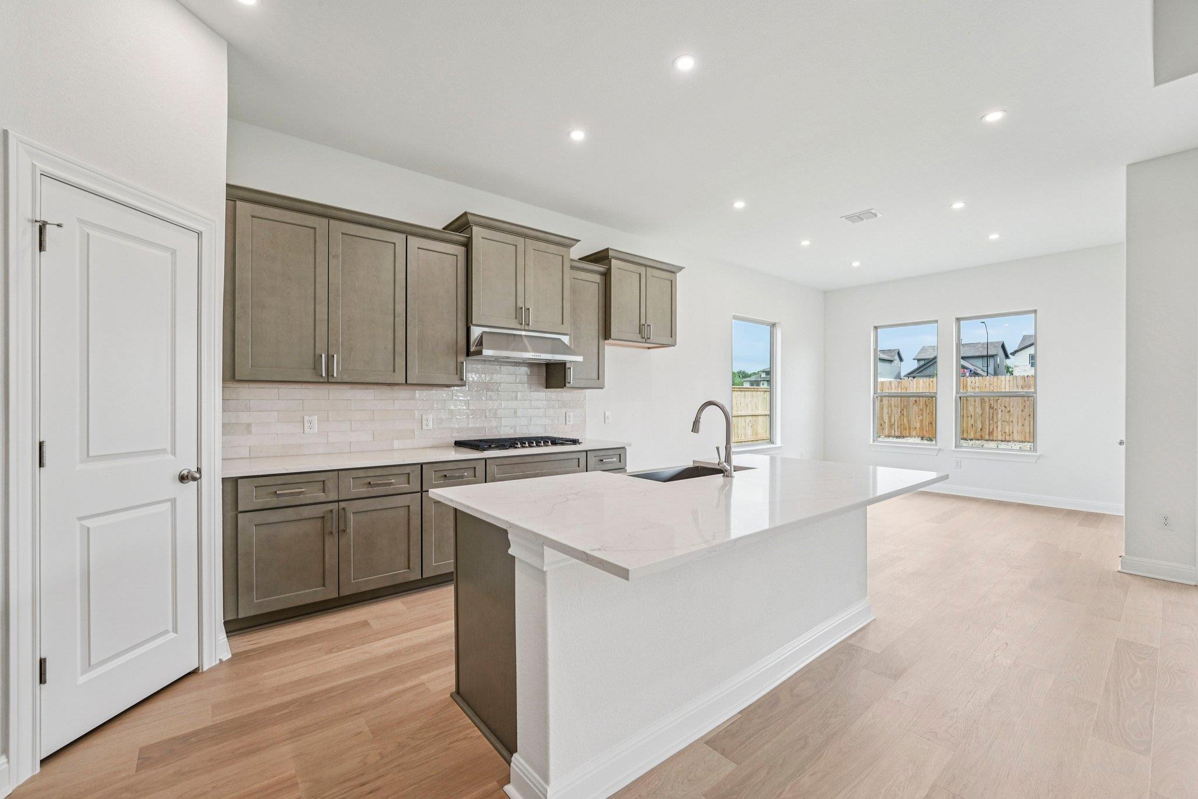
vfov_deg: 81.2
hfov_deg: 104.3
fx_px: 466
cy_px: 400
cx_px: 599
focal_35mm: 14
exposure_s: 1/50
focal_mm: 14
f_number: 8
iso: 400
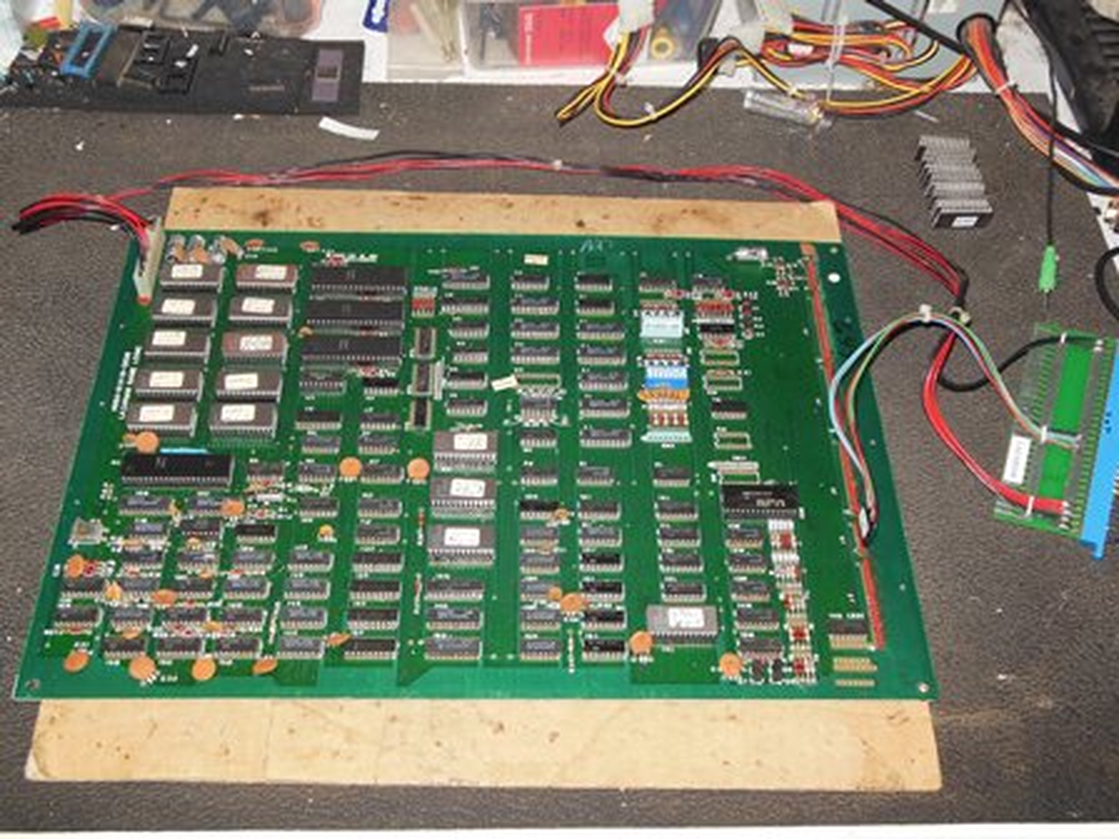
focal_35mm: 38
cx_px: 560
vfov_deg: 37.7
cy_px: 420
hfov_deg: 49.0
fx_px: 1228
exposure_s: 1/30
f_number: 3.6
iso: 200
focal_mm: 6.8
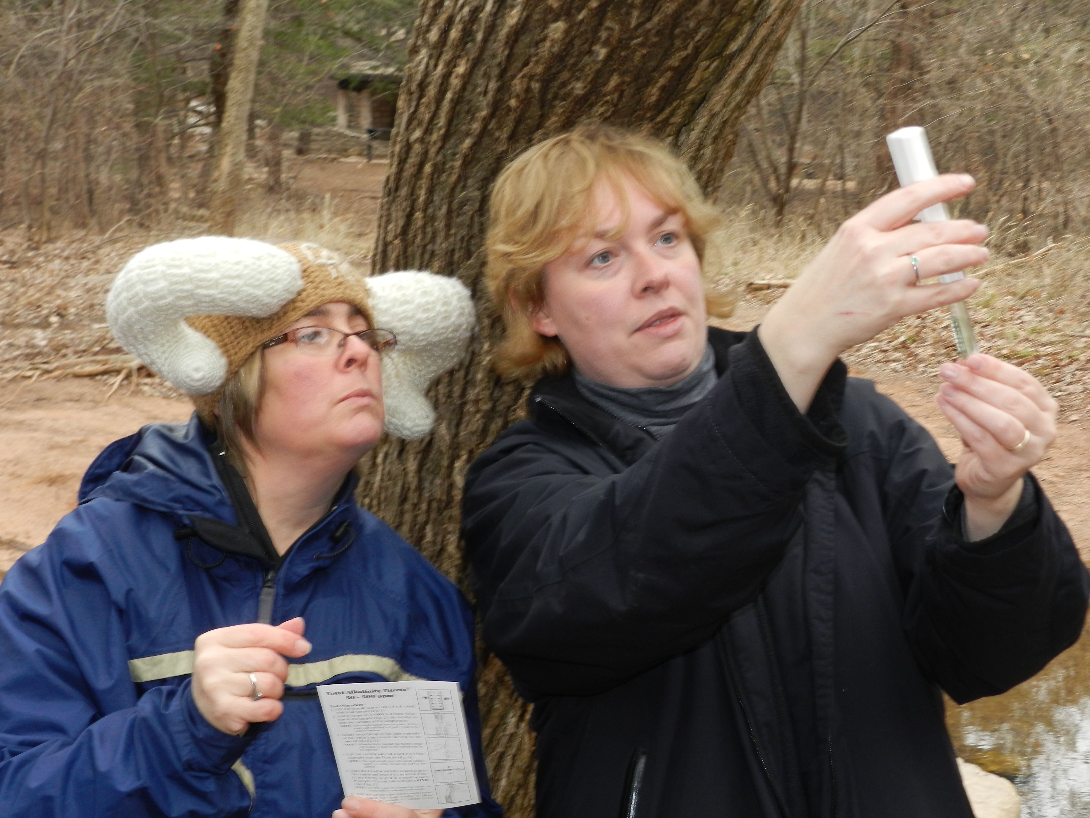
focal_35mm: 60
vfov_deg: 24.4
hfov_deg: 32.2
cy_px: 409
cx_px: 545
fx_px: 1889
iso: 200
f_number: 4.6
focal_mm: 10.7
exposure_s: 1/30
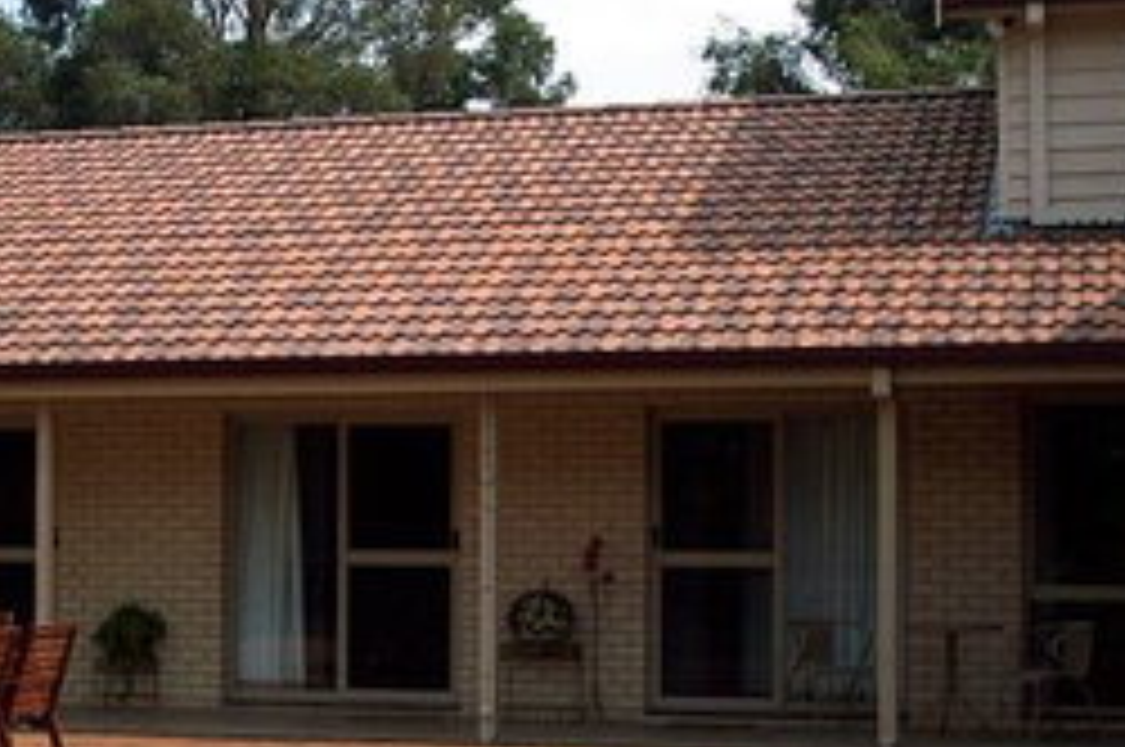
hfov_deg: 25.9
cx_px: 356
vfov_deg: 17.4
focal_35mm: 78
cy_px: 468
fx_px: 2434
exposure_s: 1/750
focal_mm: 8
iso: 100
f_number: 4
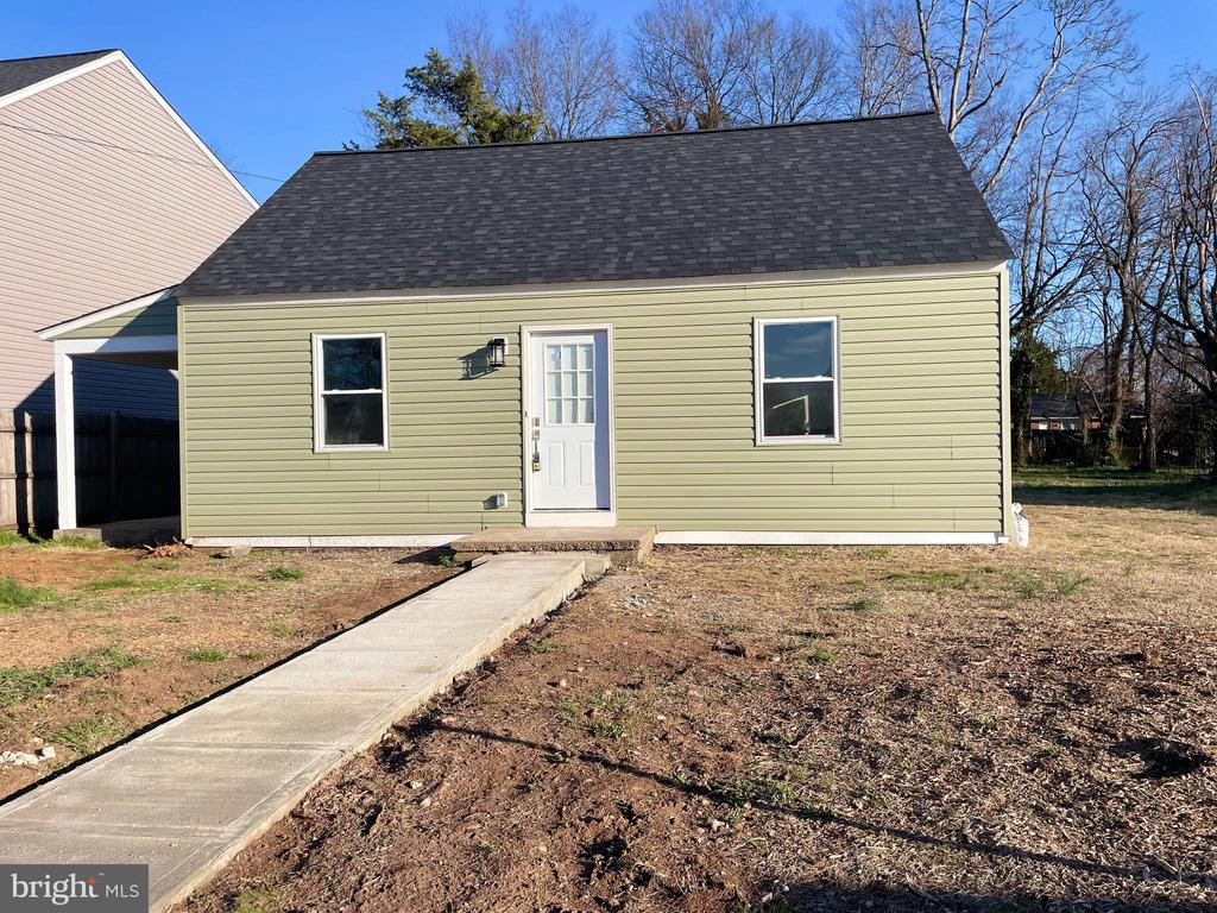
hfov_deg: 67.3
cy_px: 456
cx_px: 608
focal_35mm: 26
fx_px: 914
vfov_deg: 53.1
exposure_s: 1/4132
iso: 50
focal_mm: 4.2
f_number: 1.6
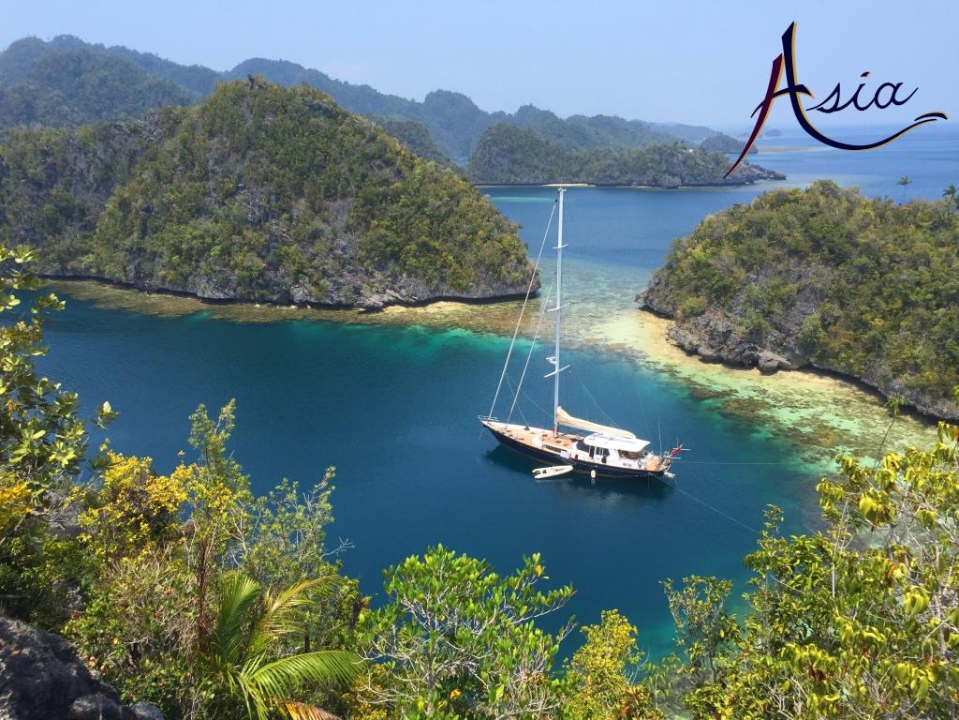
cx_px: 480
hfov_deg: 61.7
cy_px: 360
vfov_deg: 48.2
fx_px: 803
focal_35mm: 29
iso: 32
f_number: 2.2
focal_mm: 4.15
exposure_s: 1/2198
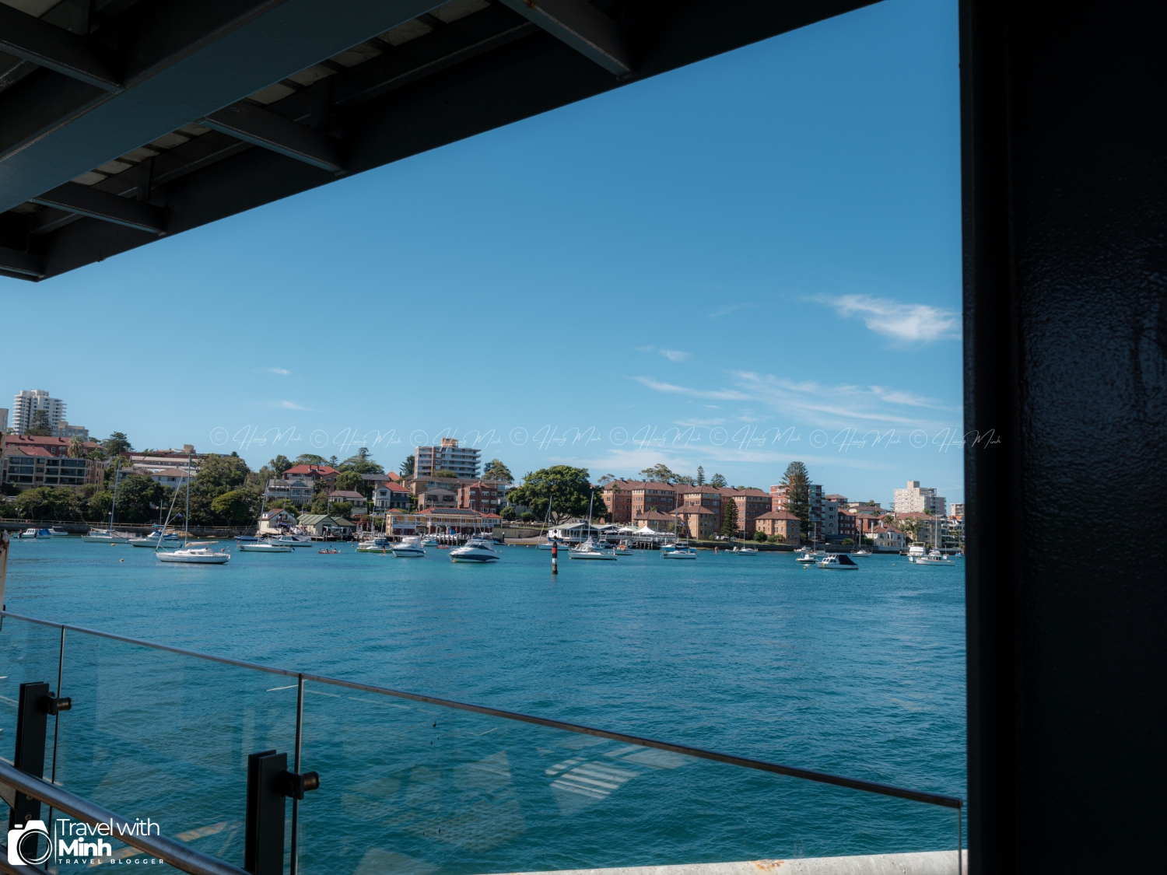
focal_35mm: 28
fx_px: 944
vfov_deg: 49.7
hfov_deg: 63.4
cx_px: 584
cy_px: 438
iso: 320
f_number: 13
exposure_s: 1/200
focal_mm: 35
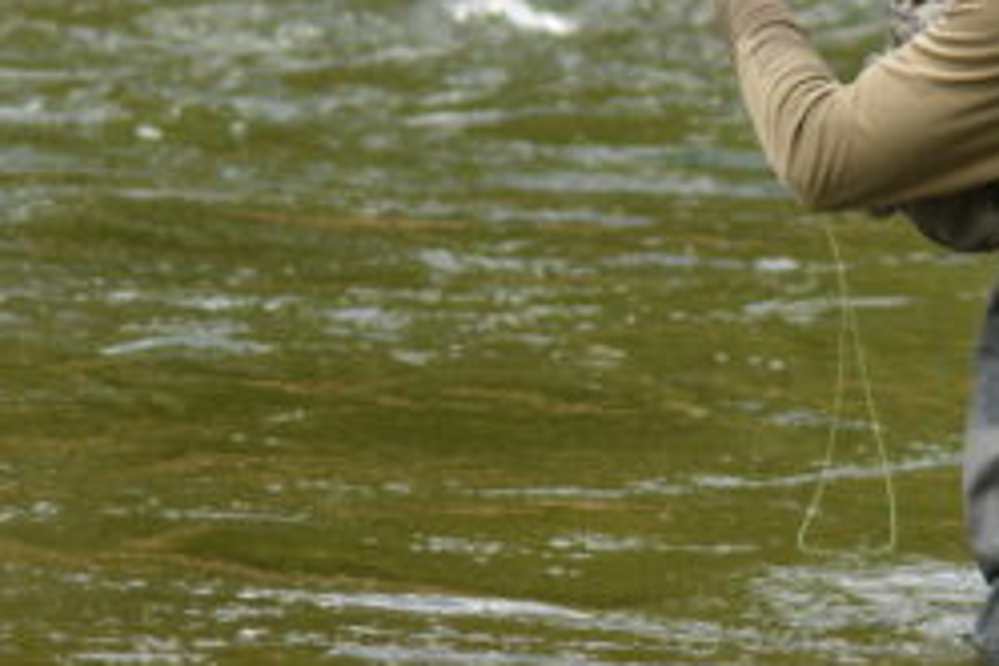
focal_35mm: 486
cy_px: -20
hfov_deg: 4.2
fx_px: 13473
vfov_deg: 2.8
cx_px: 538
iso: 320
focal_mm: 105
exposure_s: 1/800
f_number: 3.2
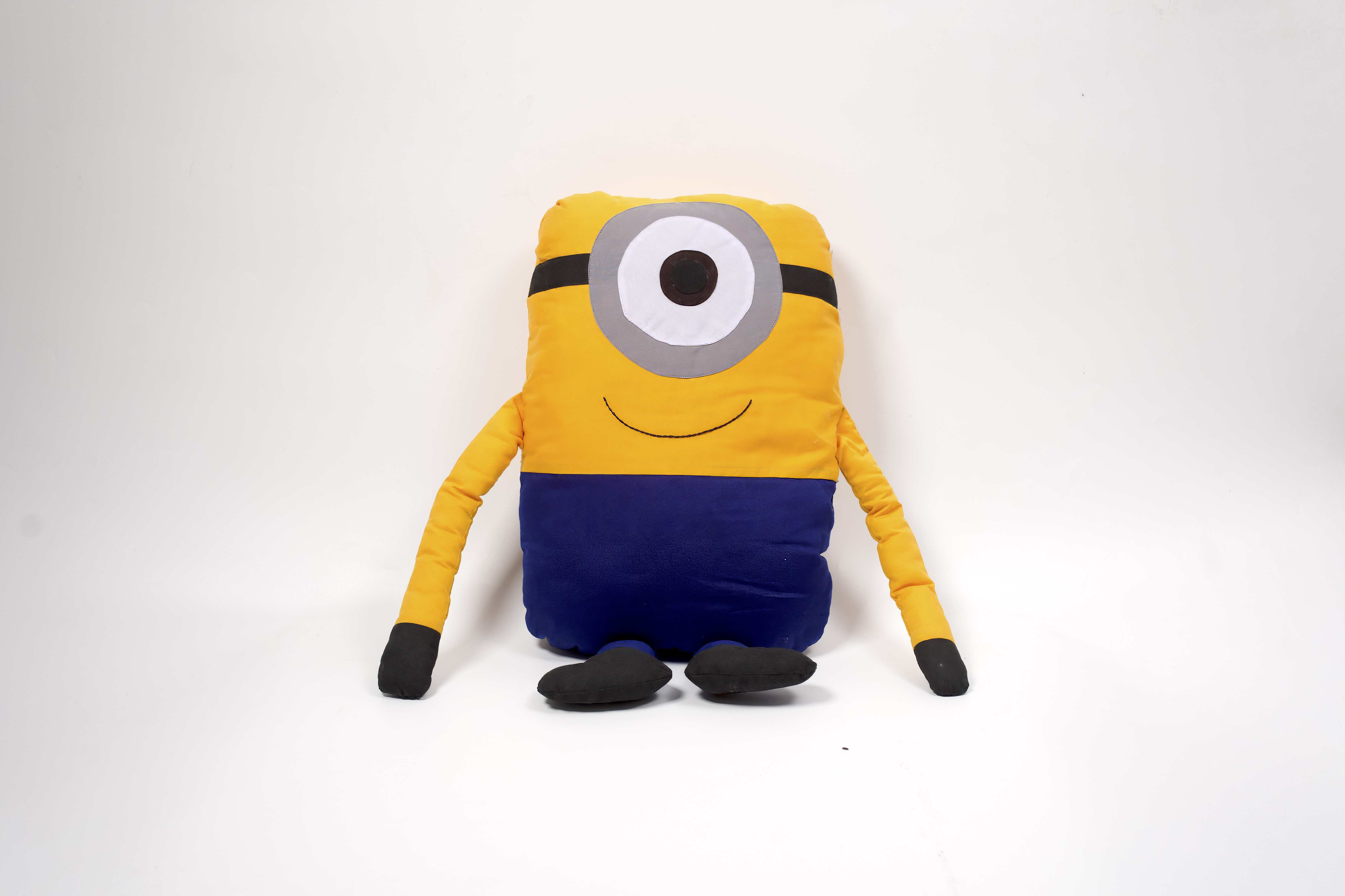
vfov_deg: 37.9
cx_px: 672
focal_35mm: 35
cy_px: 448
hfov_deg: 54.4
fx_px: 1308
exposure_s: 1/400
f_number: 4.5
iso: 500
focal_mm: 35
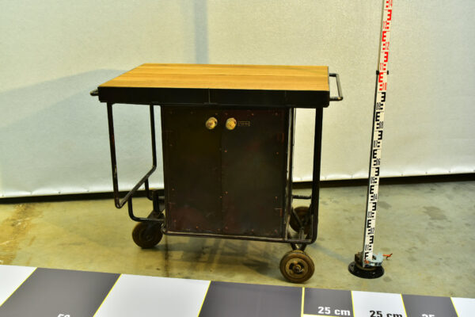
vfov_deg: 30.5
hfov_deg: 44.5
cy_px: 158
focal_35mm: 44
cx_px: 238
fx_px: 581
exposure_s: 1/60
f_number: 8
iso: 500
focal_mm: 44
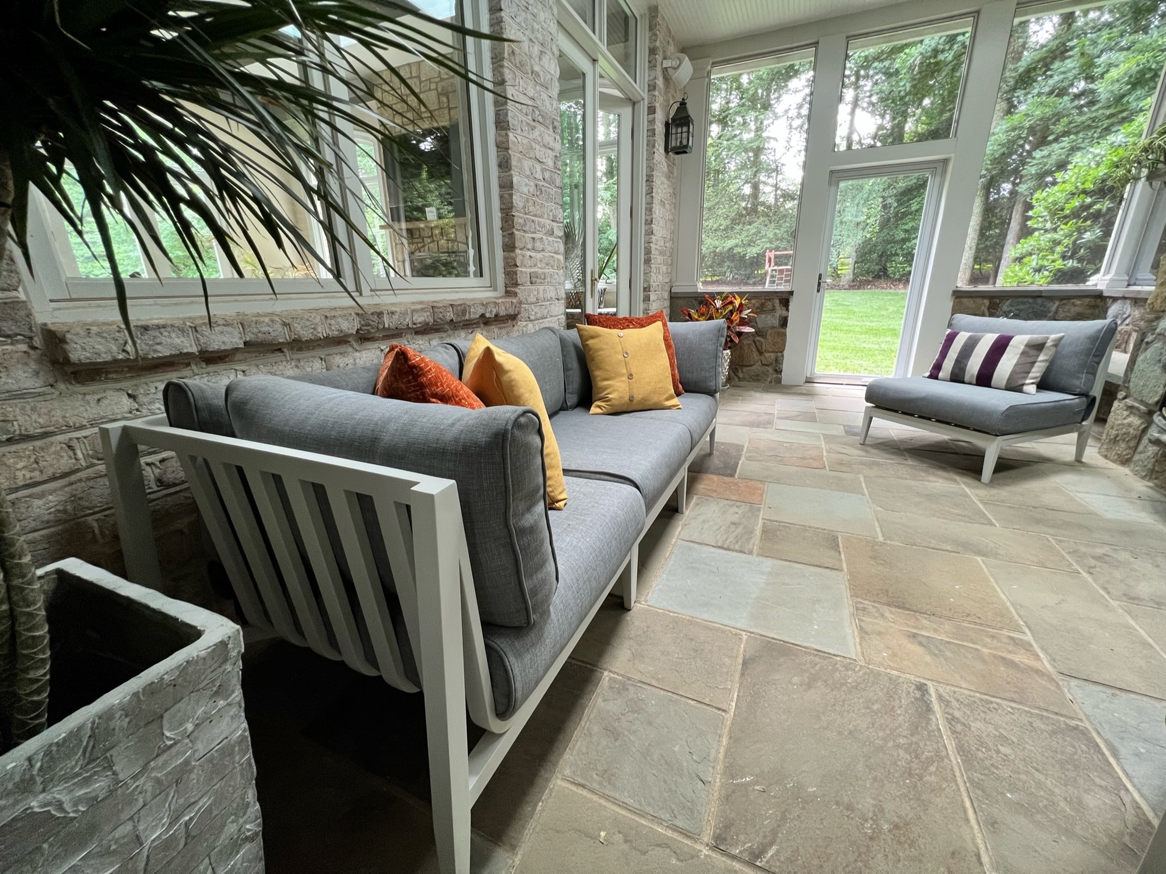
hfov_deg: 106.2
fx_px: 438
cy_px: 437
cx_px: 583
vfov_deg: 89.9
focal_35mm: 13
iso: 250
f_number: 1.8
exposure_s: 1/71
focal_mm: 1.57
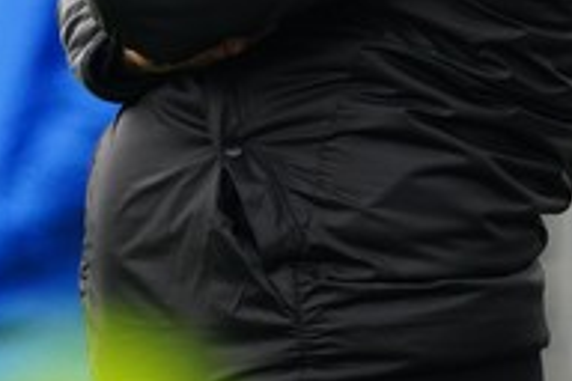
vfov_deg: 0.6
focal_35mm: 2318
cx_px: 366
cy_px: -201
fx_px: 36828
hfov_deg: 0.9
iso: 3200
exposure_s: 1/2000
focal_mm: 600
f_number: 6.3
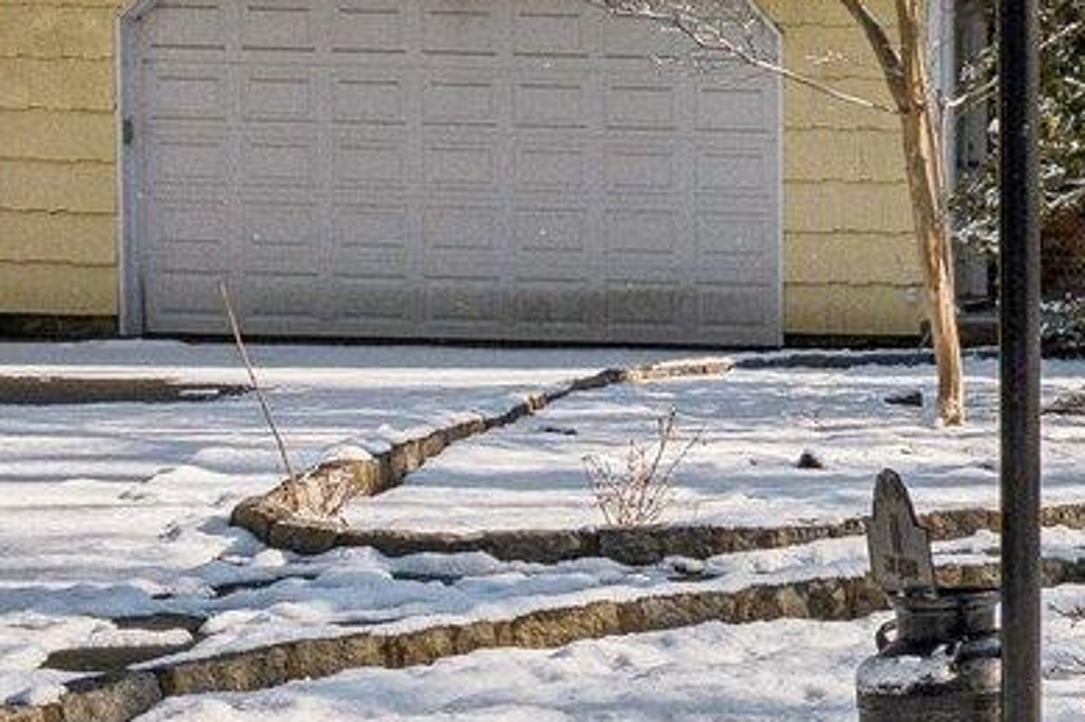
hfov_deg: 17.7
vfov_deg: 13.7
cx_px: 1763
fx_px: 3012
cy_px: 322
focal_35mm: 100
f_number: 14
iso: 500
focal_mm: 19
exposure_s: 1/640
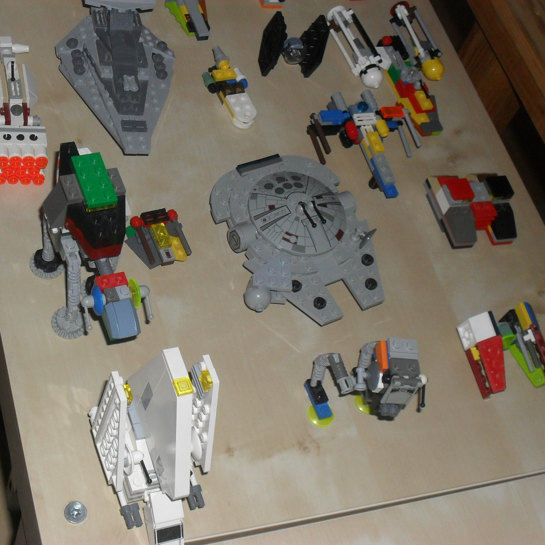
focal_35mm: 58
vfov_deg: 29.6
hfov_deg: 29.5
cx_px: 227
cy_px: 272
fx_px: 1033
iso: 200
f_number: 3.9
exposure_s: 1/45
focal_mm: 8.7
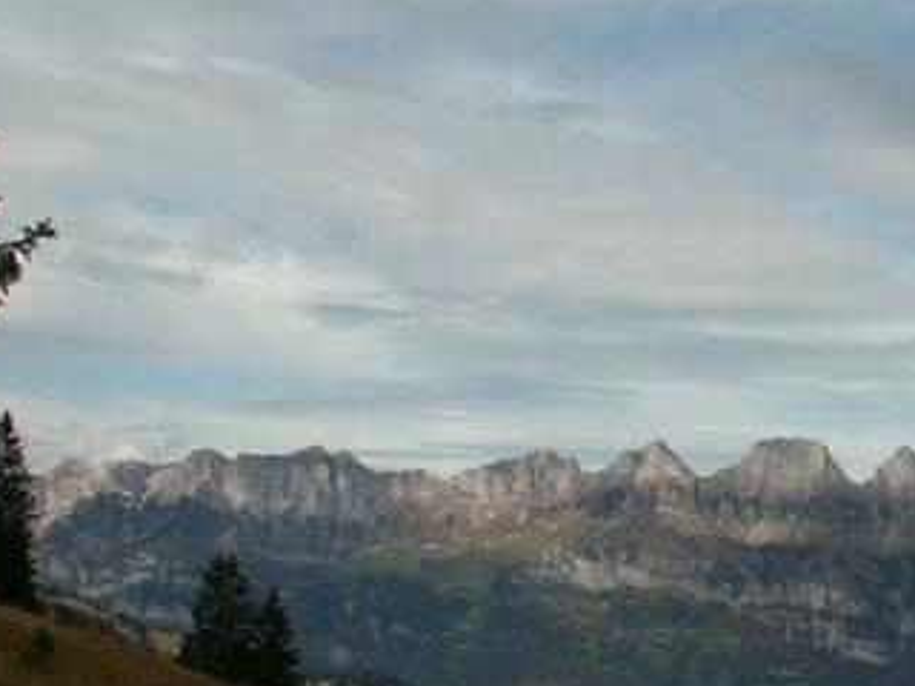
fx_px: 1850
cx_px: 878
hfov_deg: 26.5
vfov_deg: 20.9
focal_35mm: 70
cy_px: 492
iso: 50
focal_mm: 5.86
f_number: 8
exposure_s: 1/200
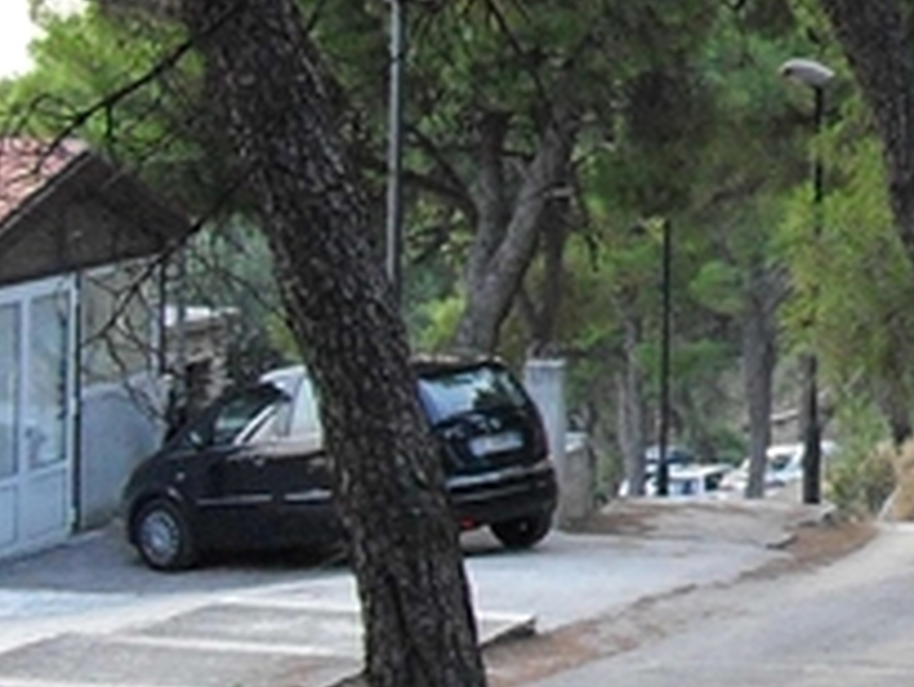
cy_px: 22
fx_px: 4518
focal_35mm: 171
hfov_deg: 10.2
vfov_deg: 8.6
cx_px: 2113
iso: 120
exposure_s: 1/45
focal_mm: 6.3
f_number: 3.2
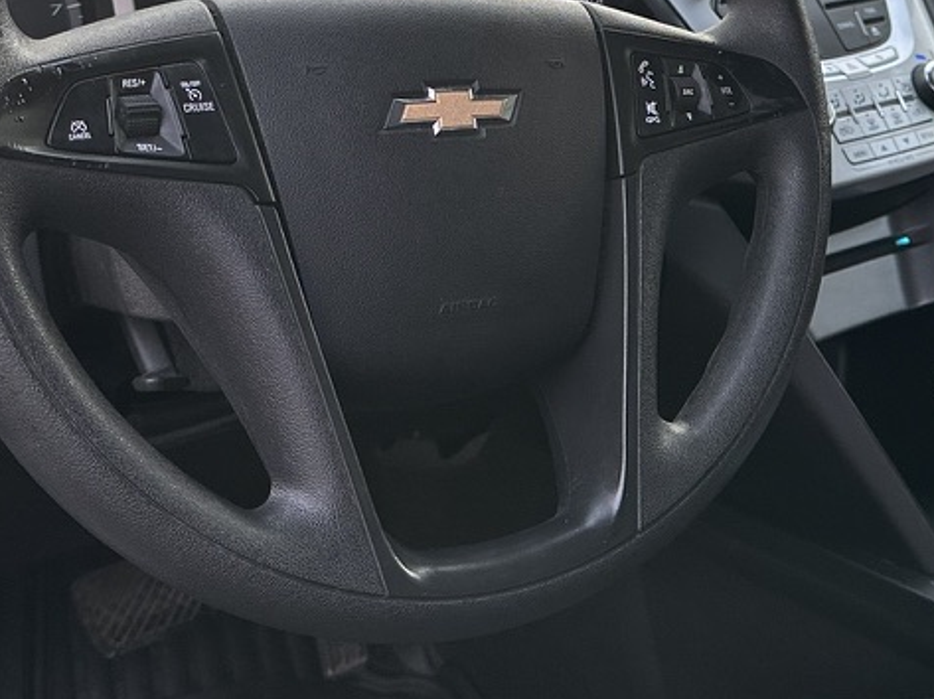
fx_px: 1402
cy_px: 53
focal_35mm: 52
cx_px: 583
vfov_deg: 26.9
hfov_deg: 36.6
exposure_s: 1/121
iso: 200
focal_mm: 6.86
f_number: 1.78
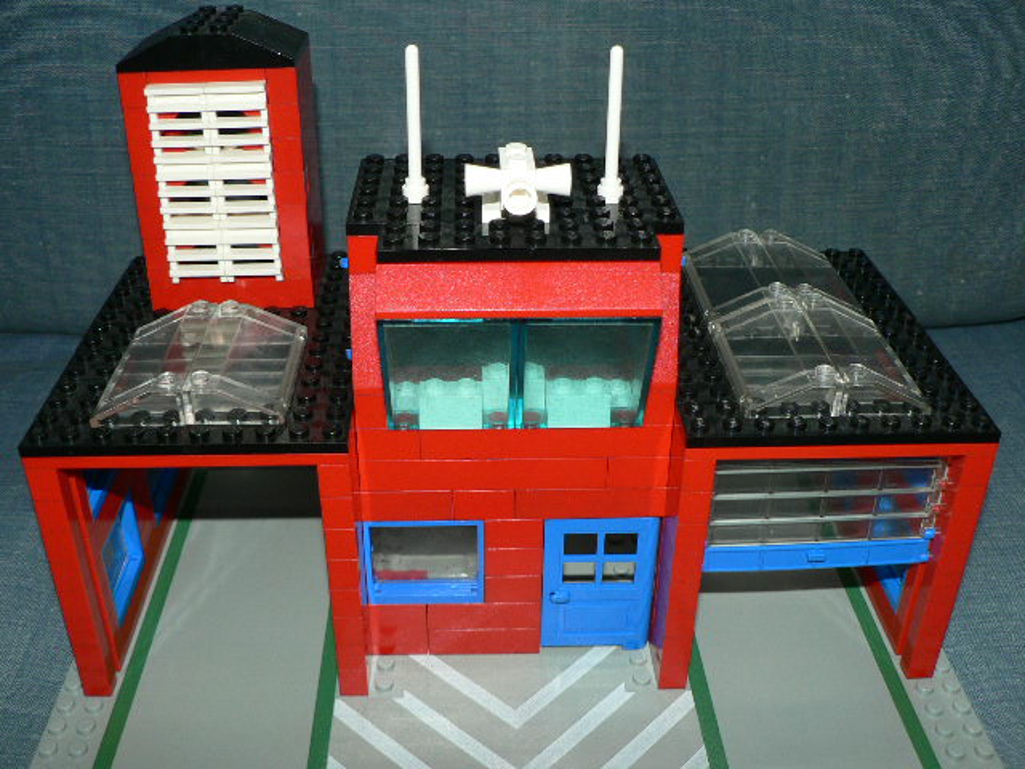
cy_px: 384
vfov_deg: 39.7
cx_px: 512
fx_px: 1066
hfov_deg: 51.4
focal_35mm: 36
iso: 100
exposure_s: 1/60
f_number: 2.8
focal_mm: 6
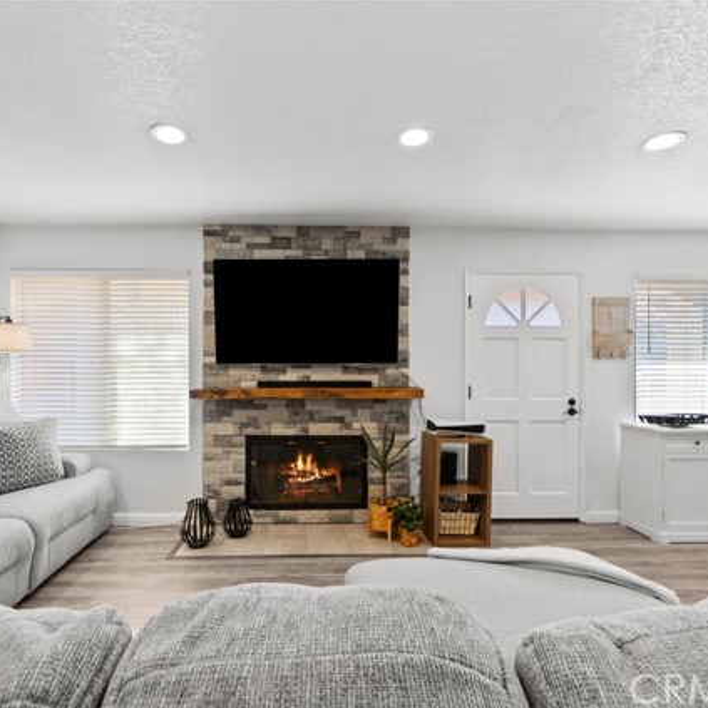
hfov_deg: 80.3
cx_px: 305
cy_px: 356
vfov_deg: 80.7
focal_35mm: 18
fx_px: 417
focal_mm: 14
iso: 100
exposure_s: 1/2.5
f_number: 9
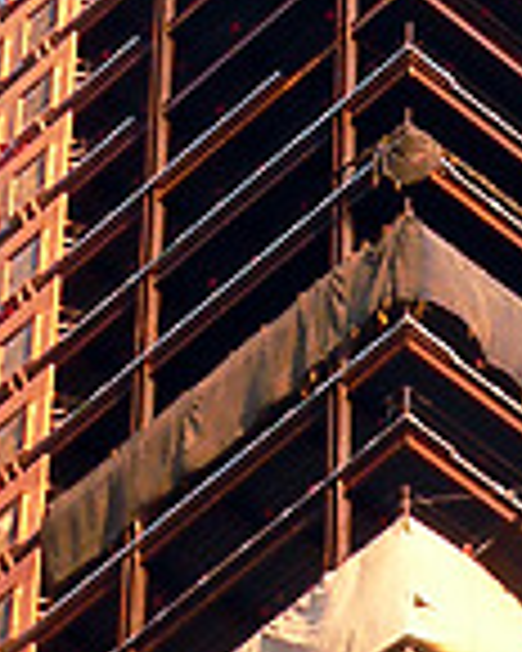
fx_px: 6450
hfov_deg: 4.6
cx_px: 416
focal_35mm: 334
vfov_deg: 5.8
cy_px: 517
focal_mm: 9.2
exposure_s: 1/100
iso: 80
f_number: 2.8
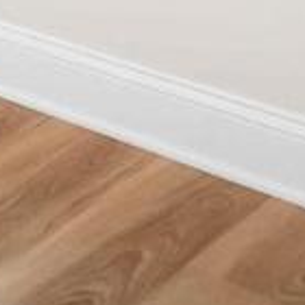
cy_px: -464
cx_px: -416
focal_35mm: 140
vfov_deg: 10.5
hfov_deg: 10.7
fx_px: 1396
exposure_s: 1/30
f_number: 4
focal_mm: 16
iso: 400
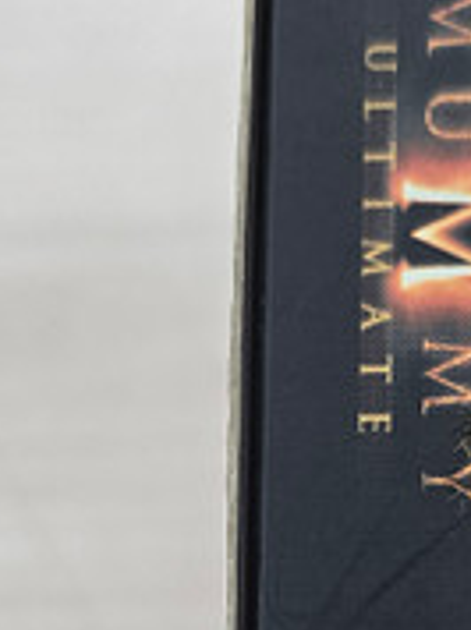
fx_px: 1764
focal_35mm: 97
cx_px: 459
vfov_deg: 18.8
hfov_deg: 15.0
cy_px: 811
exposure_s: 1/120
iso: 400
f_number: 1.7
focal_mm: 6.3
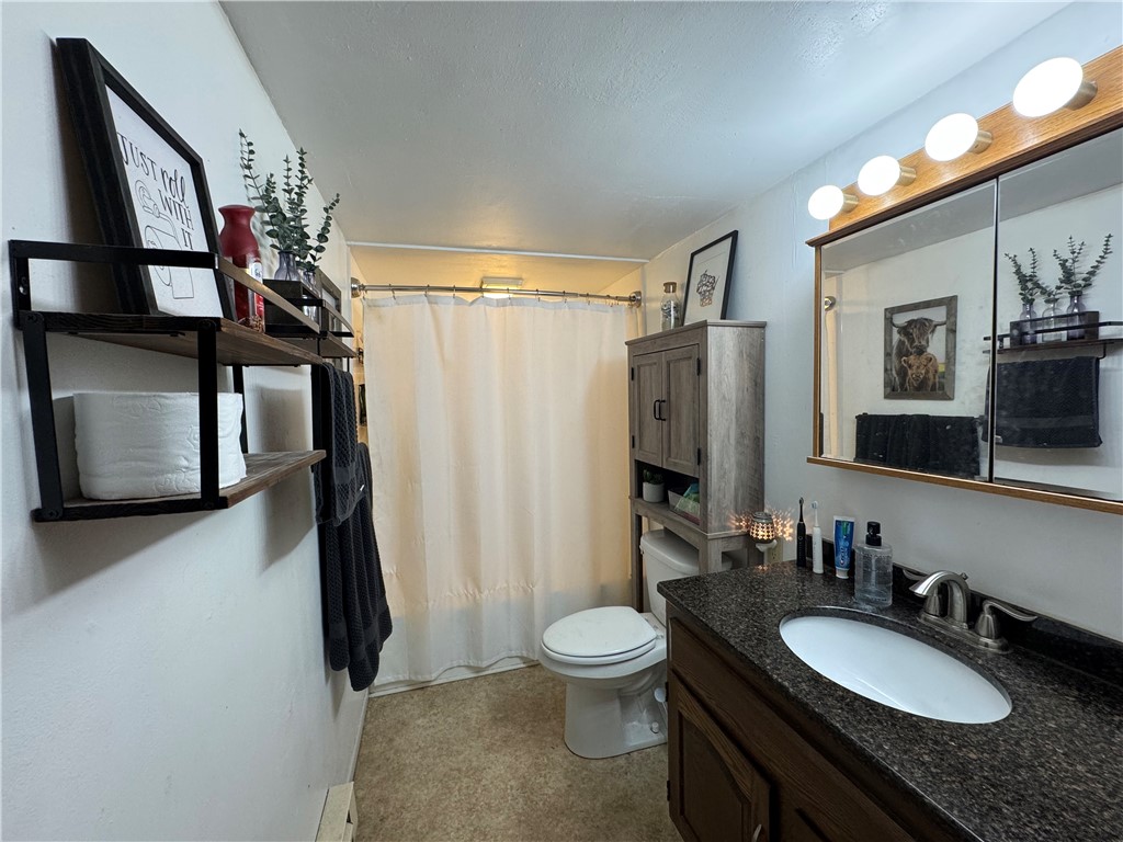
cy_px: 421
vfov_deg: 85.7
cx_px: 562
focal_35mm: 14
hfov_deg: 102.1
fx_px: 454
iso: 200
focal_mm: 2.22
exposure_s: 1/120
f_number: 2.2
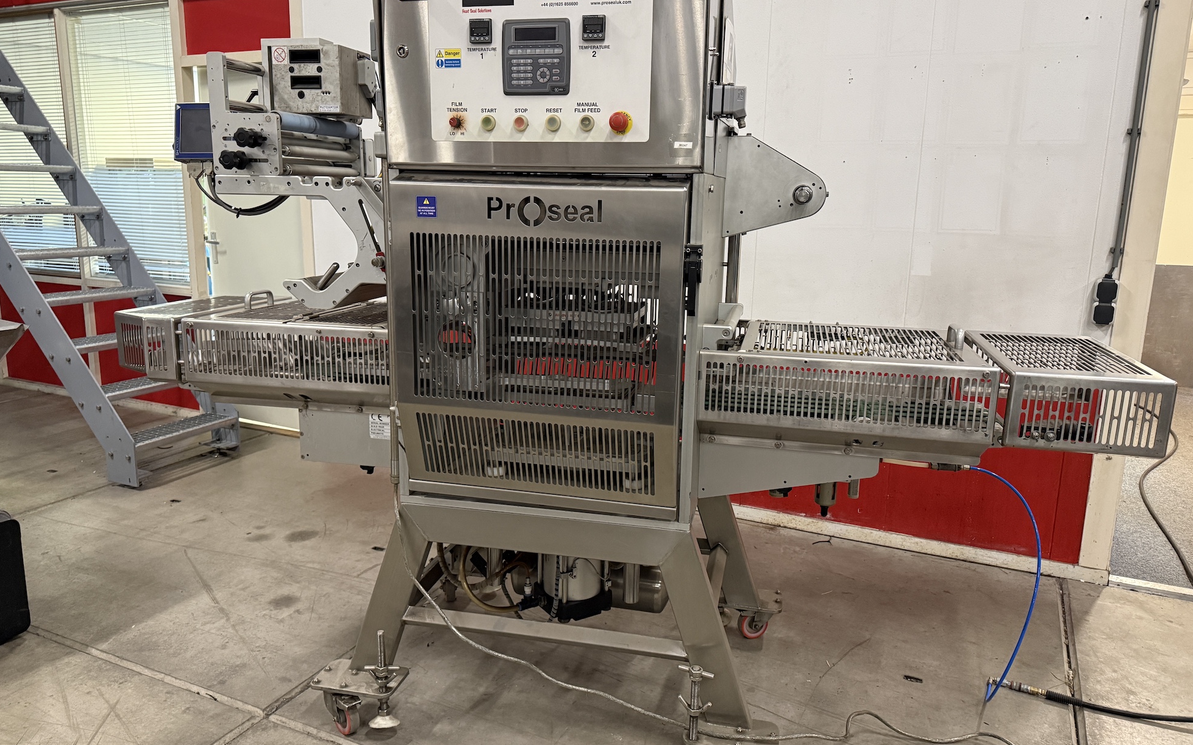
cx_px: 588
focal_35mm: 26
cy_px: 366
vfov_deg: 47.6
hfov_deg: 70.4
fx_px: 845
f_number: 1.78
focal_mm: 6.76
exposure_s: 1/50
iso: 500
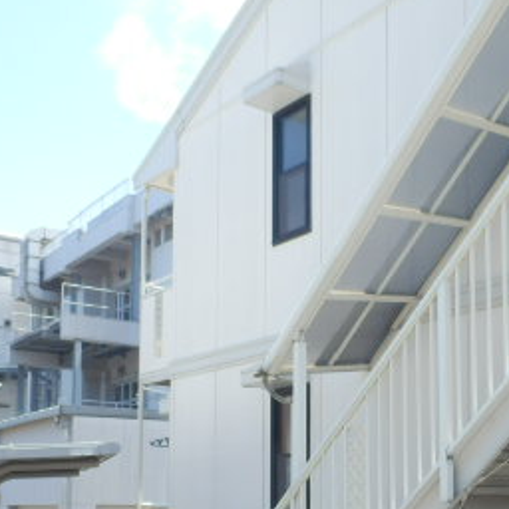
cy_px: 451
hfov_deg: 32.0
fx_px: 882
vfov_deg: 30.8
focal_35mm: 53
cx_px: 336
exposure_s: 1/400
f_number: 3
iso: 80
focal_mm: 4.2
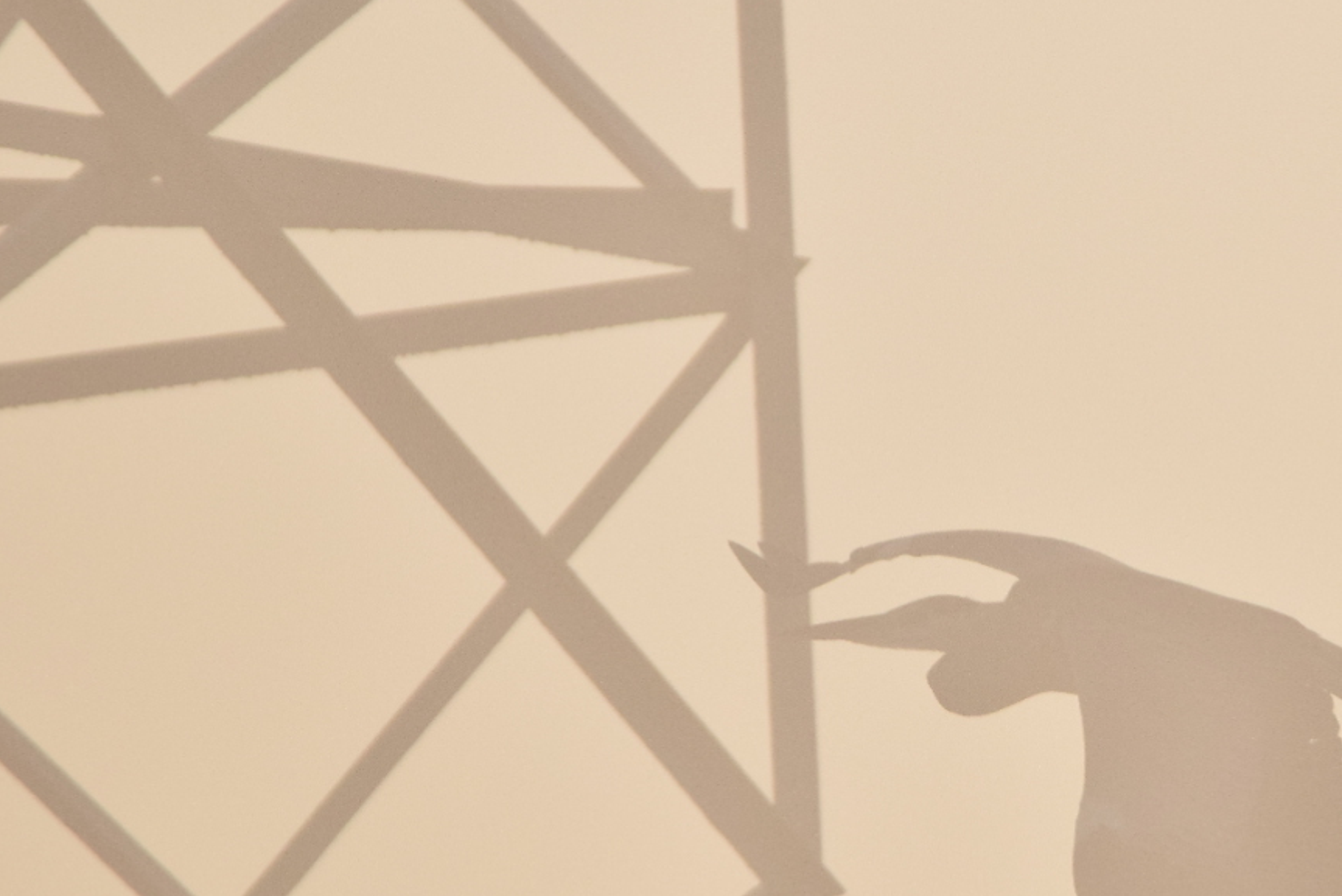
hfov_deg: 1.3
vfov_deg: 0.9
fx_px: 57722
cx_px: 1146
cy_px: 546
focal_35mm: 1548
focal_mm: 550
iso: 1250
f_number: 8
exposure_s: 1/4000
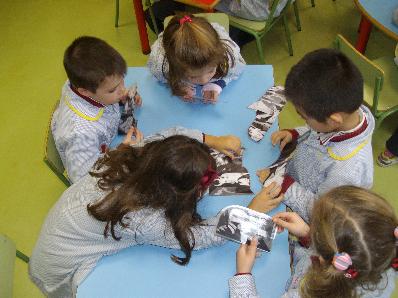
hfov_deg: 51.4
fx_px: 414
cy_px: 149
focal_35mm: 36
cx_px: 199
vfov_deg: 39.7
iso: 160
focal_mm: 6
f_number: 2.7
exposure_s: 1/50
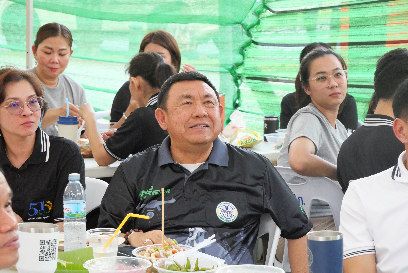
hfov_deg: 16.5
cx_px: 204
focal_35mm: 124
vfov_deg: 11.1
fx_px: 1406
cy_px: 136
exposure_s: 1/80
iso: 3200
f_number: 5.6
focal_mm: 60
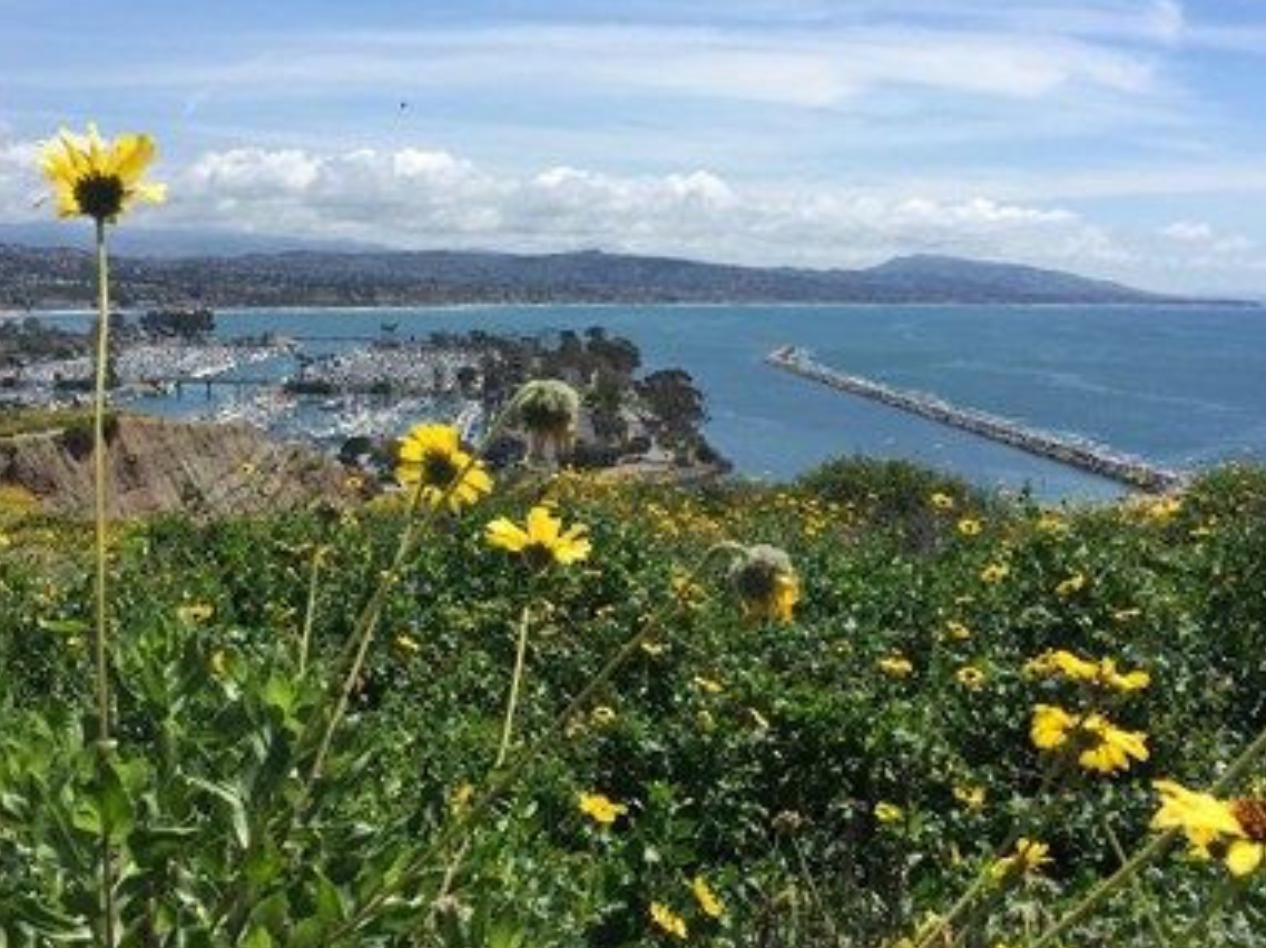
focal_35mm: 49
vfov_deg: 29.6
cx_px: 524
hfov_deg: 38.8
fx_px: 1791
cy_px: 371
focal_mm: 4.15
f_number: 2.2
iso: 32
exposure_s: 1/2825
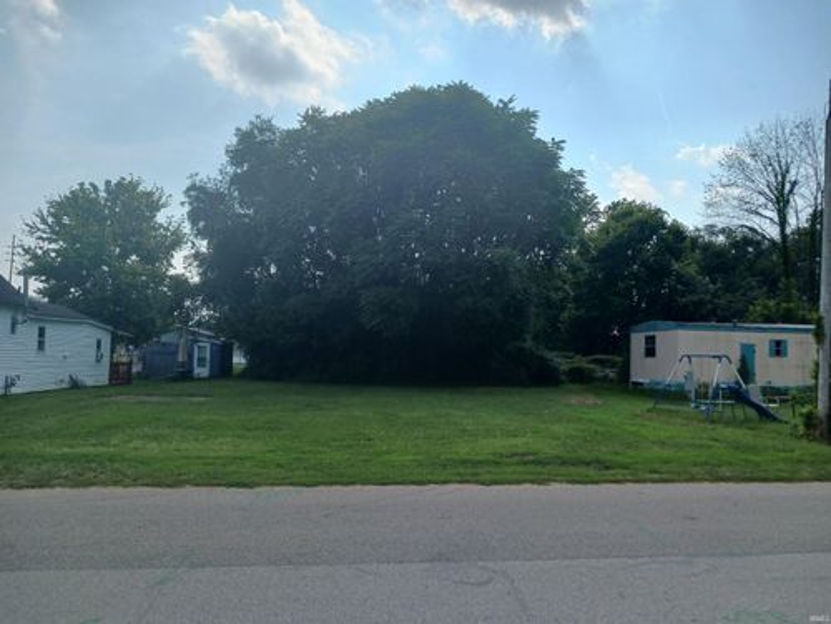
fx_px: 648
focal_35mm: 27
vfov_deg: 51.4
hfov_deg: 65.3
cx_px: 416
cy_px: 312
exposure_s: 1/558
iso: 20
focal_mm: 4
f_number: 1.8
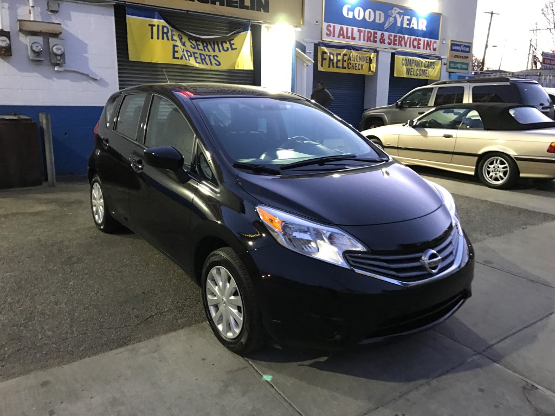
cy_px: 208
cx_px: 278
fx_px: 449
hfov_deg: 63.4
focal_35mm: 28
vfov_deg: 49.7
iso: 80
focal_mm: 3.99
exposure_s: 1/8
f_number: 1.8
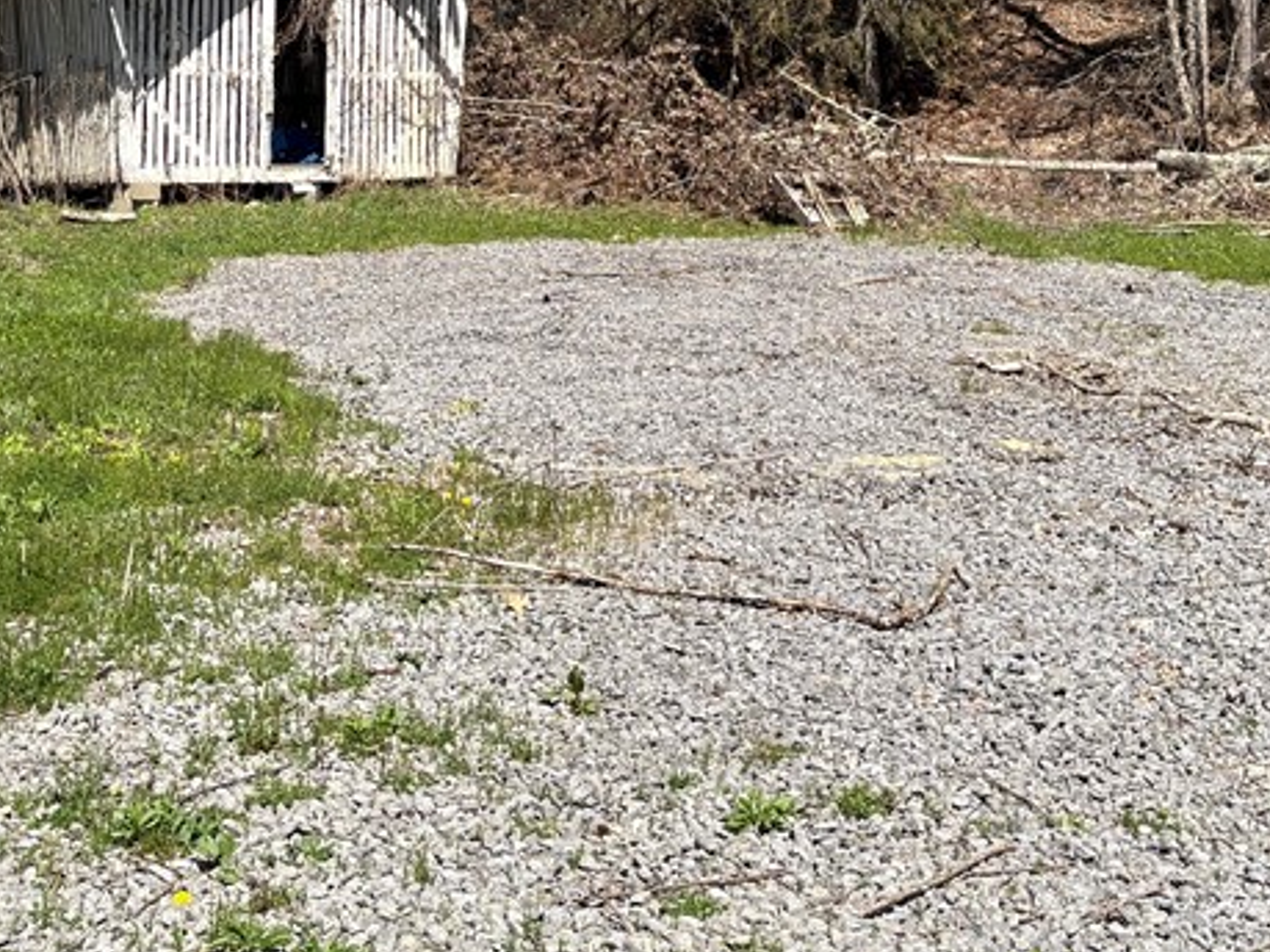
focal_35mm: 58
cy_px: -33
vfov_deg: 24.0
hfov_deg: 33.2
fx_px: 2127
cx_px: 548
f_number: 1.6
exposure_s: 1/2747
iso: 50
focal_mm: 5.96
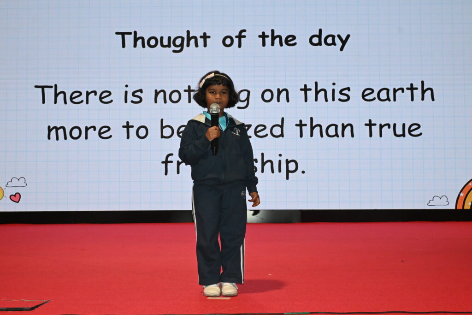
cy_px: 158
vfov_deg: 29.4
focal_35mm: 46
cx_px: 236
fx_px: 600
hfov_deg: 43.0
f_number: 8
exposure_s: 1/200
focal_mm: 30.5
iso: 3200
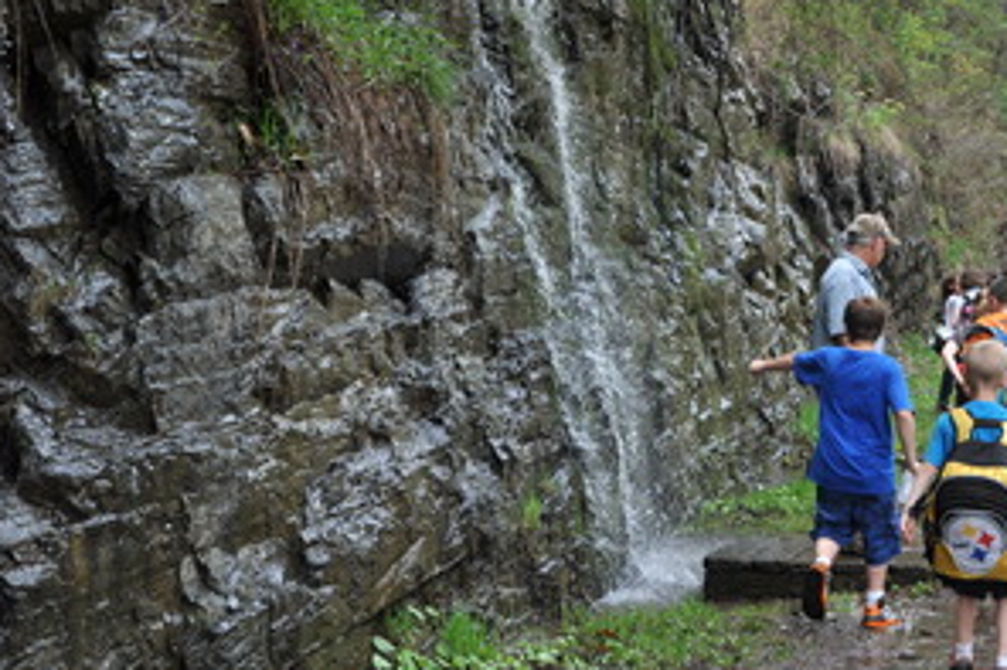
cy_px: 306
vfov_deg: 17.9
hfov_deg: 26.2
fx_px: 2125
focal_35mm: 76
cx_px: 786
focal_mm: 30
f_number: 7.1
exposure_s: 1/200
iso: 200
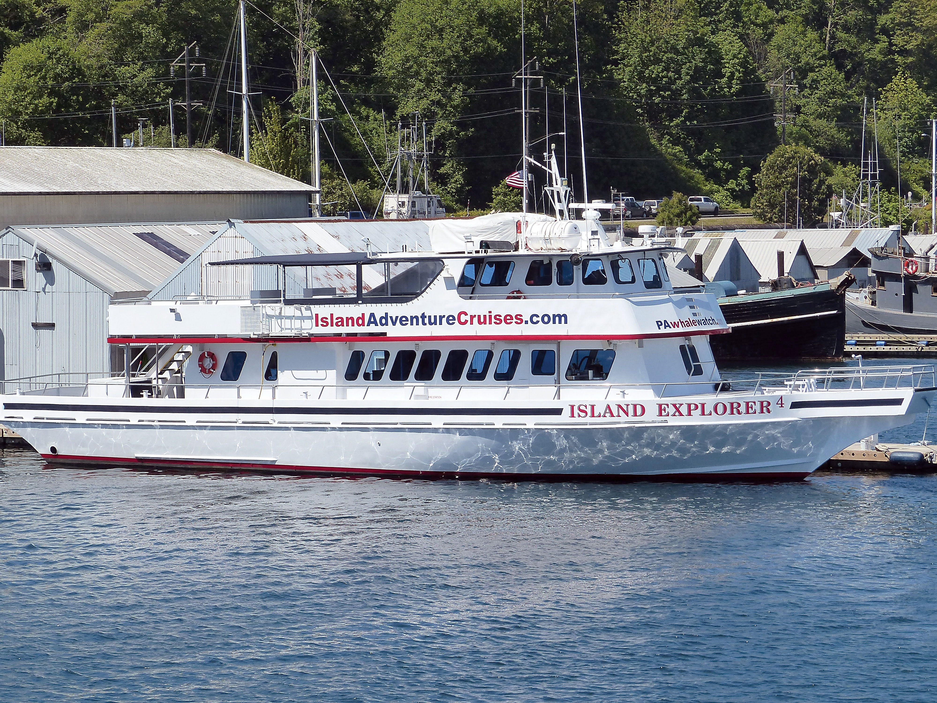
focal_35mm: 140
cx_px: 468
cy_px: 352
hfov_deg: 14.1
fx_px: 3790
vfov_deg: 10.6
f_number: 4
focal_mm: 25.2
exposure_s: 1/1600
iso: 160
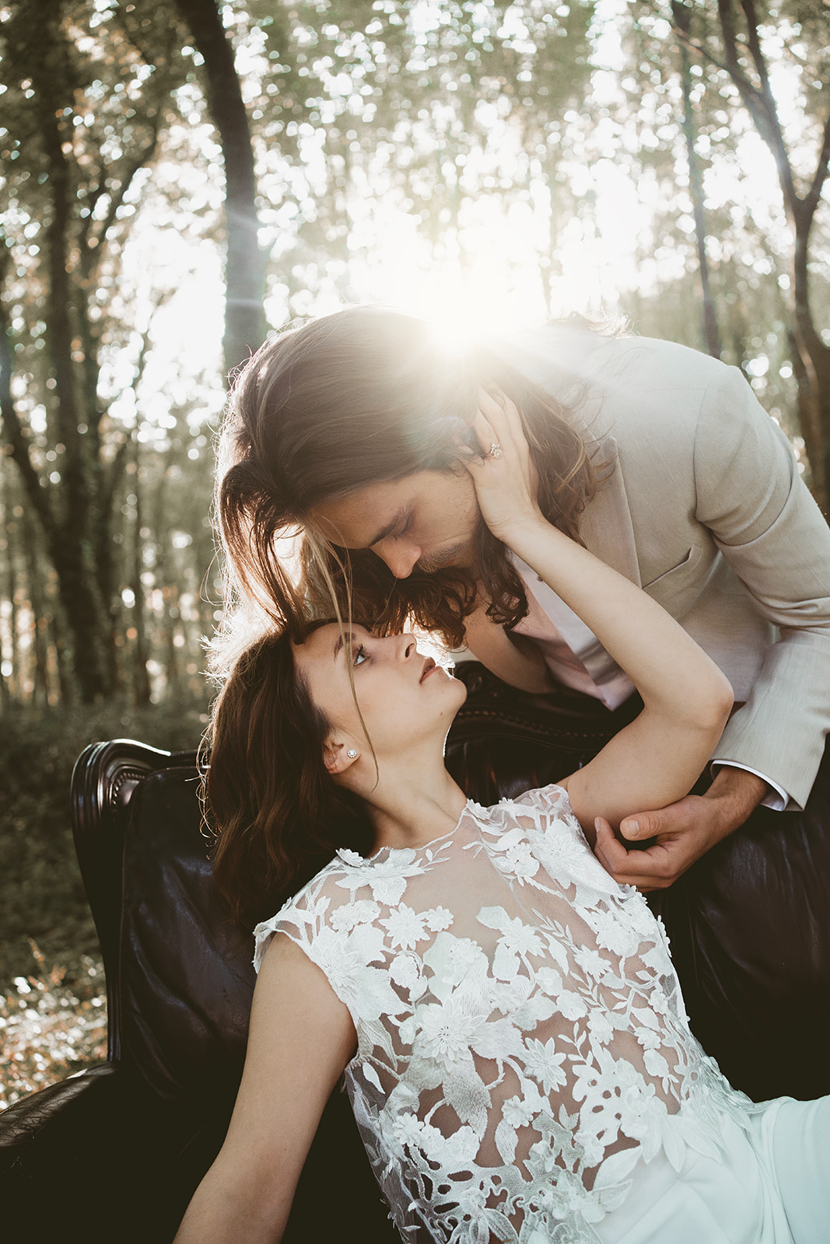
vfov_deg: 54.4
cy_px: 622
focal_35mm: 35
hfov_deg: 37.9
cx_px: 415
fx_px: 1210
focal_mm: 35
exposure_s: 1/125
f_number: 3.5
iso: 6400
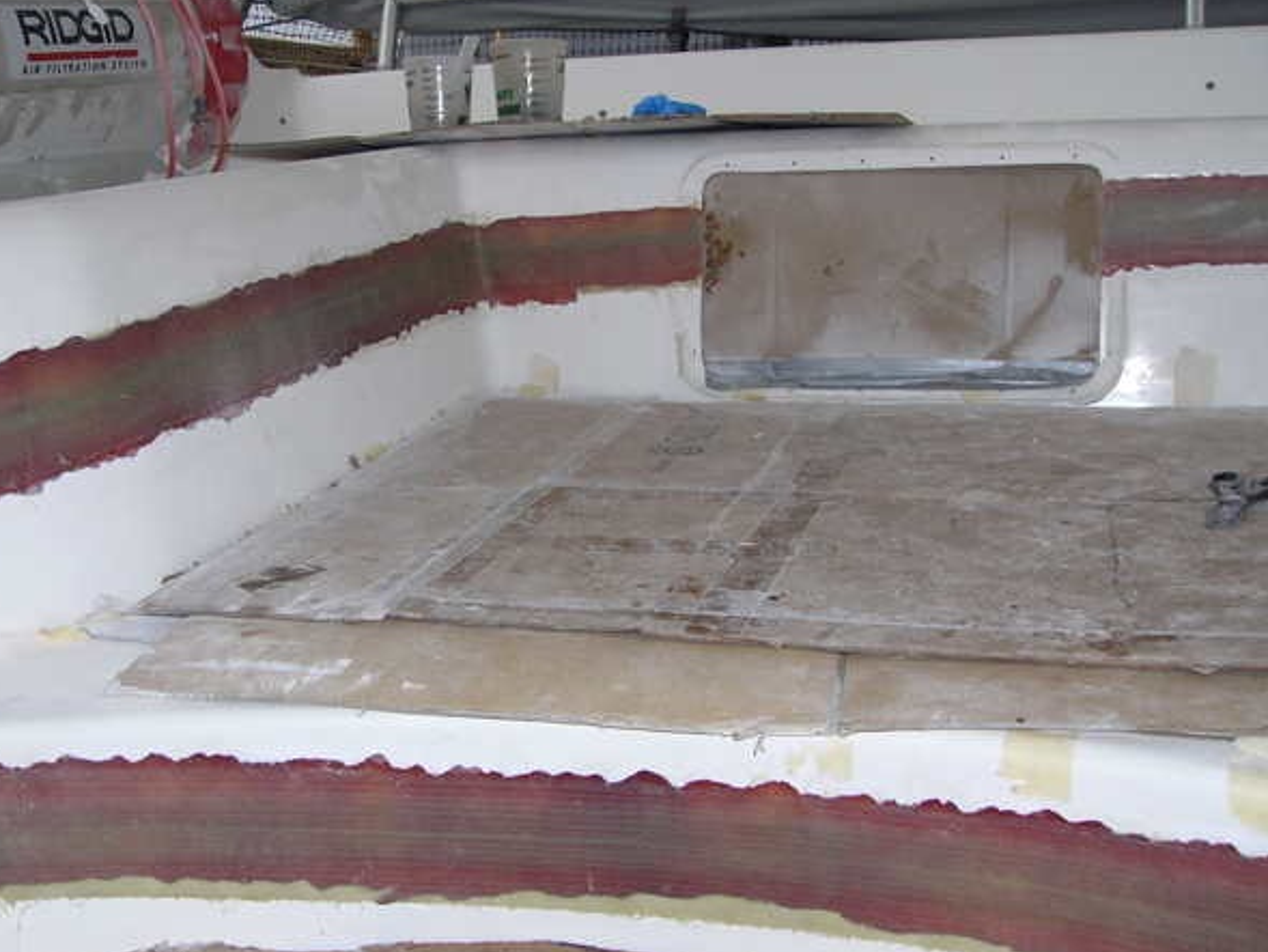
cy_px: 465
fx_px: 1612
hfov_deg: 42.8
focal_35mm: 44
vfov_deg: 32.9
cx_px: 534
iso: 200
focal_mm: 6
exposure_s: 1/60
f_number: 2.8
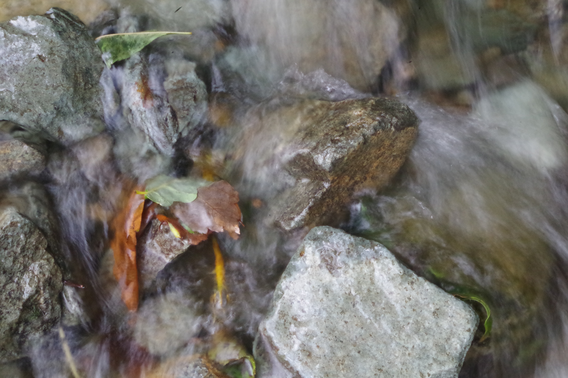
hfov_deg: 27.0
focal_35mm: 75
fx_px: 1183
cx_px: 284
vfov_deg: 18.2
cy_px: 189
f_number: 40
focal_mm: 50
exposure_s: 1/13
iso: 3200
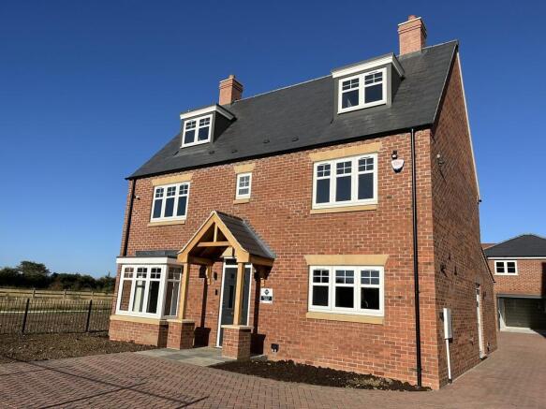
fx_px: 410
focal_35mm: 26
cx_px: 273
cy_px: 204
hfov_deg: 67.3
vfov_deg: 53.0
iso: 50
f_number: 1.6
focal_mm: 5.1
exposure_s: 1/4854
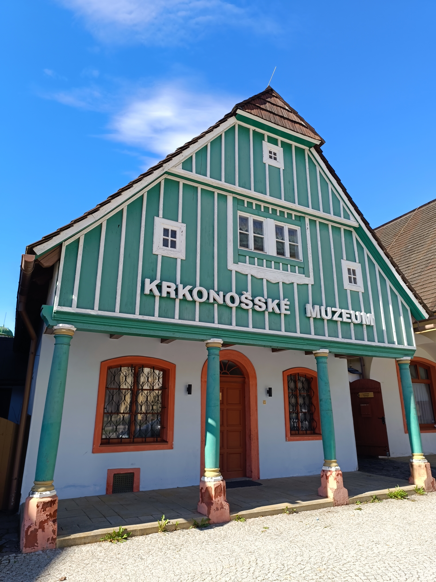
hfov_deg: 56.8
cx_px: 218
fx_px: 403
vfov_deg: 71.6
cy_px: 291
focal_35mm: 24
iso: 50
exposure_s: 1/311
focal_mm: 6.14
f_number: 1.65
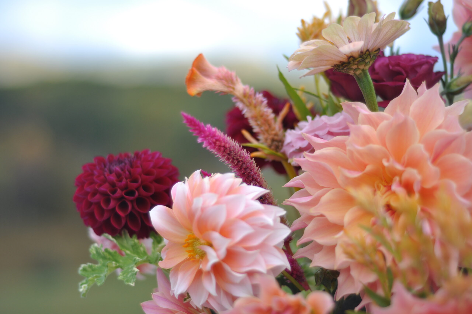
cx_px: 236
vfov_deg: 18.1
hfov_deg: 27.0
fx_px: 982
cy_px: 157
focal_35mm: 75
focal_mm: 50
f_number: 1.8
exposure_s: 1/800
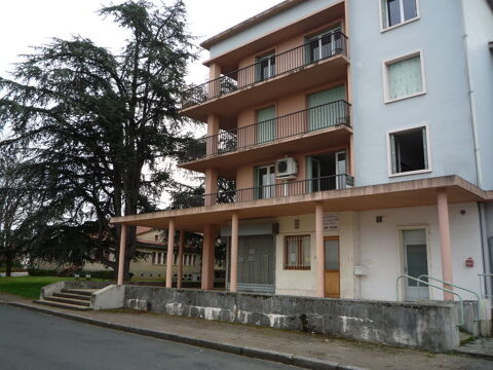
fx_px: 427
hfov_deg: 60.0
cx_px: 246
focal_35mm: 30
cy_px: 185
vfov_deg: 46.8
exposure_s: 1/200
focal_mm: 5.2
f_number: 4
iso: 100
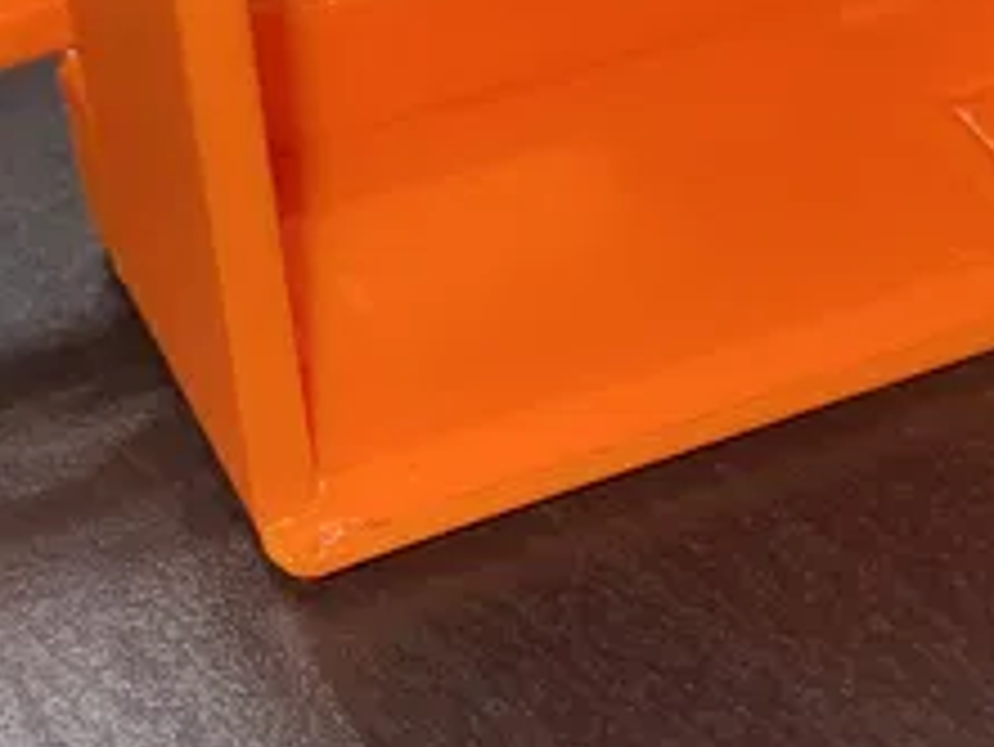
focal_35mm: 98
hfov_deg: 19.8
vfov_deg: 15.1
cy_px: 394
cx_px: 789
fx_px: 2816
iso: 32
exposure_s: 1/16
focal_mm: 4.25
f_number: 1.8
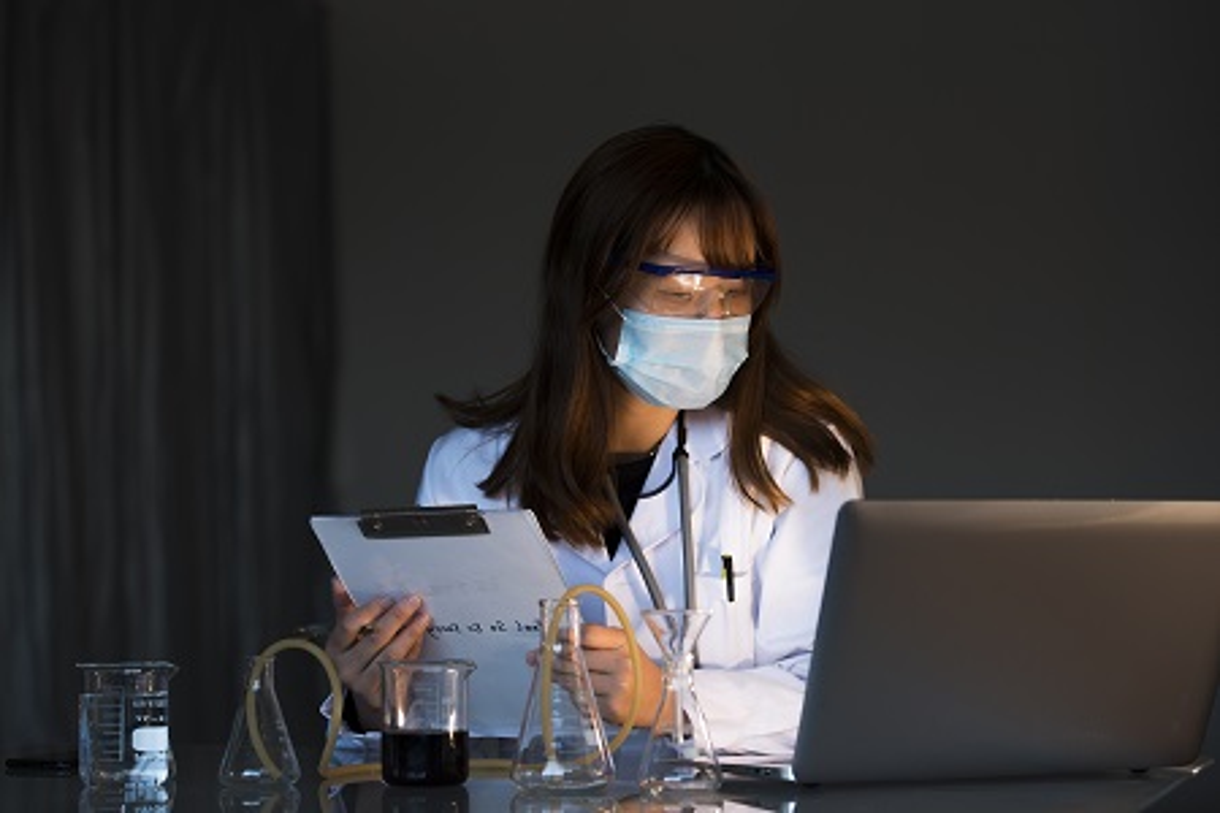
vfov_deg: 16.7
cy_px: 406
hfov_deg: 24.8
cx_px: 610
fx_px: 2779
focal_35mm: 82
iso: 200
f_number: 4
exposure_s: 1/200
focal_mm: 82
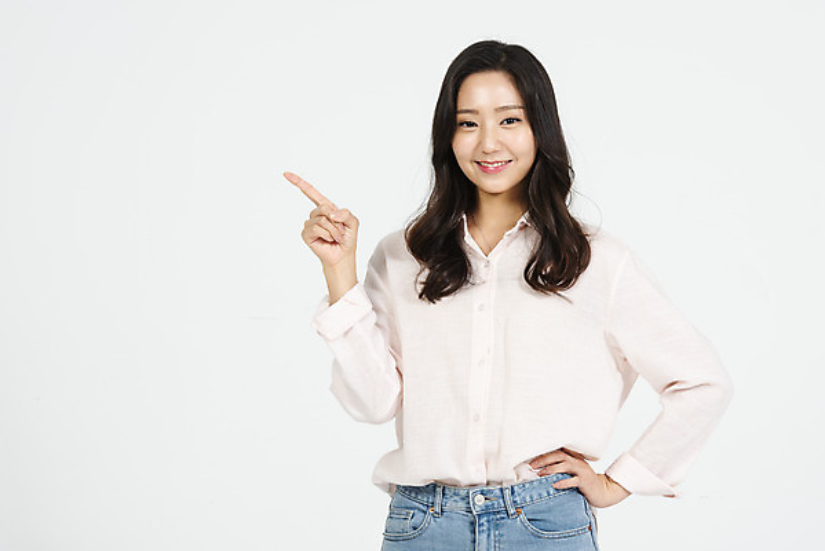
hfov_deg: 13.7
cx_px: 412
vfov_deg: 9.2
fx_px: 3439
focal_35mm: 150
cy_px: 276
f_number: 14
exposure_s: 1/125
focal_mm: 150
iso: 100
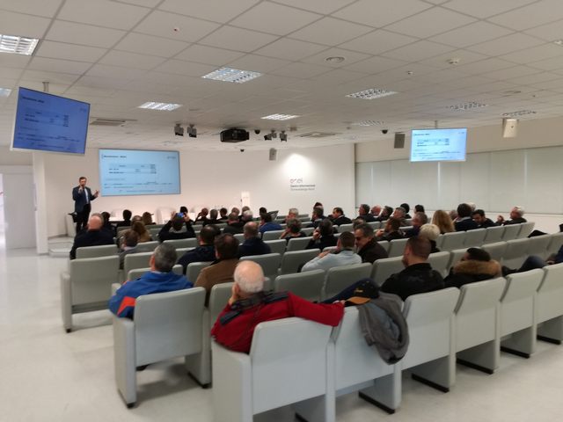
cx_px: 282
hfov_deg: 65.3
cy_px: 211
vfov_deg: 51.4
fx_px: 439
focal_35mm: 27
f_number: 2
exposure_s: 1/33.3
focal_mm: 3.79
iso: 100
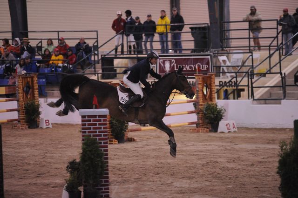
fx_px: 1655
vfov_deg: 6.9
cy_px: 99
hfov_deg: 10.3
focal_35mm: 200
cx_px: 149
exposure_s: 1/400
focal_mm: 200
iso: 5000
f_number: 2.8
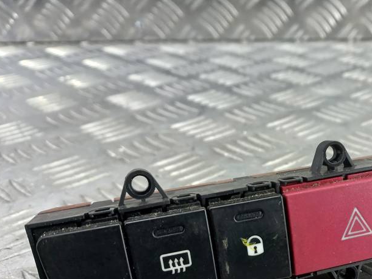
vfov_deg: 33.4
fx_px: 451
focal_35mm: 42
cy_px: 222
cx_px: 296
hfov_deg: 42.8
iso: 125
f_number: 1.8
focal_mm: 4.6
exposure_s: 1/50
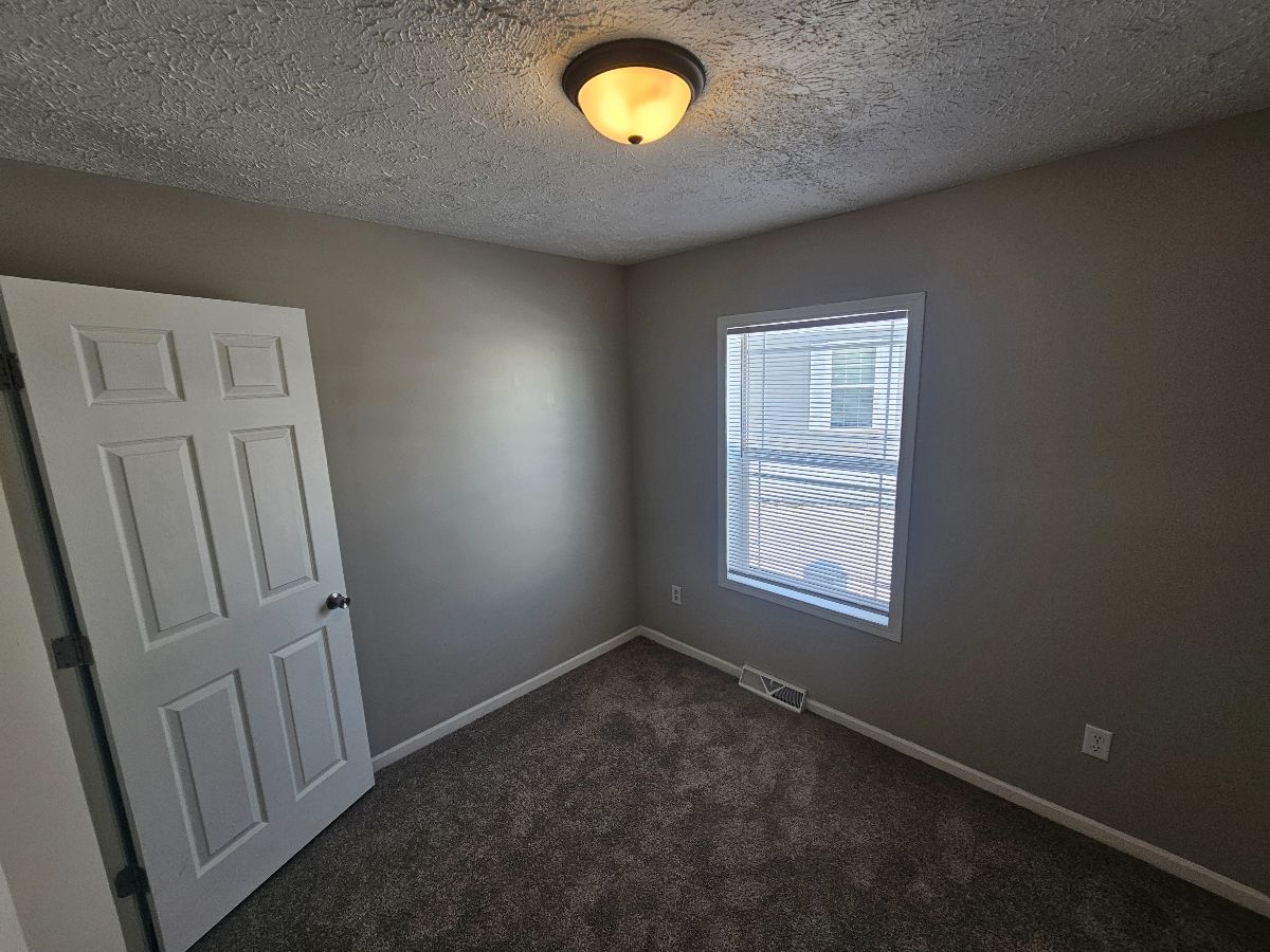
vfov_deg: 89.9
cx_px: 635
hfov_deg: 106.2
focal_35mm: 13
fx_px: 477
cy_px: 476
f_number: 2.2
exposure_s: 1/120
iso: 50
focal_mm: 2.2
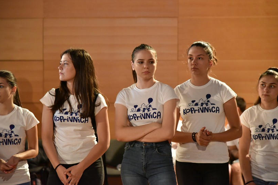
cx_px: 139
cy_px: 93
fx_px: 934
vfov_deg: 11.3
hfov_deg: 16.9
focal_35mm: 121
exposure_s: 1/100
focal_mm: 120
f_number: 4
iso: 12800
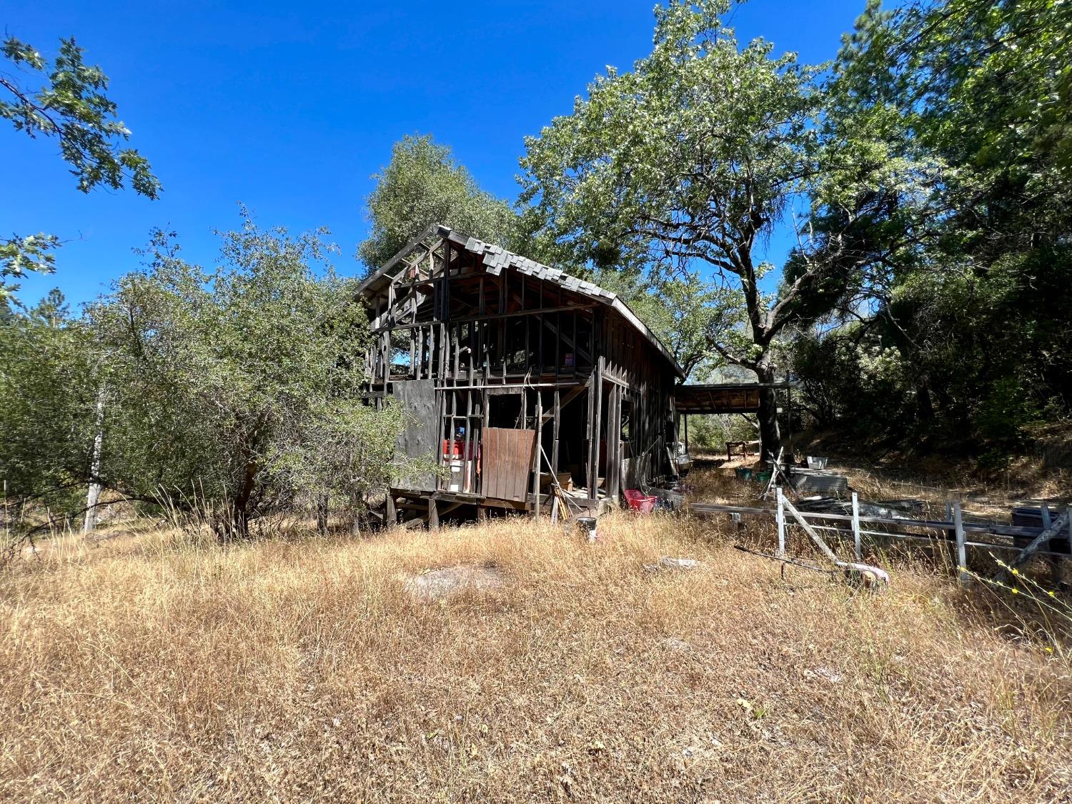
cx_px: 536
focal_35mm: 13
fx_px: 403
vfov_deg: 89.9
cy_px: 402
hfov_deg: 106.2
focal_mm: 1.57
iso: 32
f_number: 1.8
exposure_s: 1/595
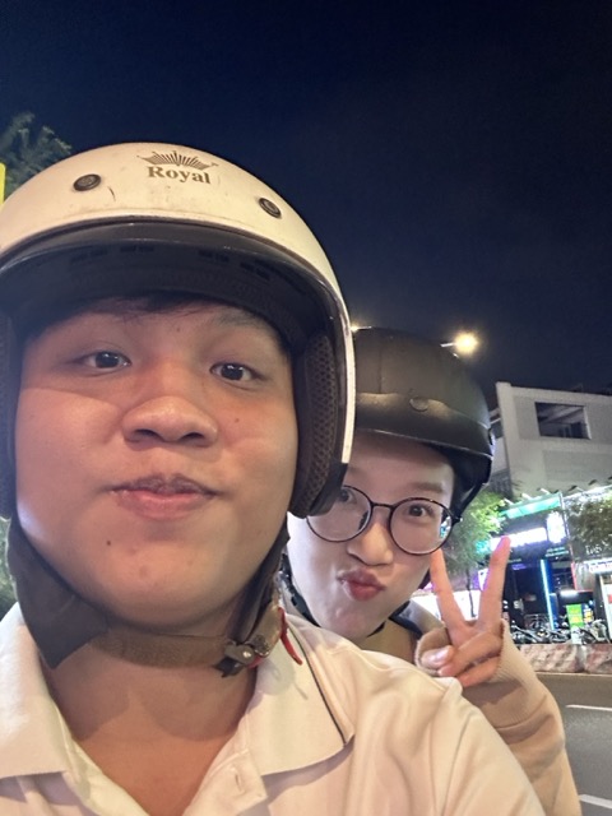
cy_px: 408
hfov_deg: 46.8
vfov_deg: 60.0
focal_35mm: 30
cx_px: 306
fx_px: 707
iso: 500
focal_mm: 2.69
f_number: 1.9
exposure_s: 1/25
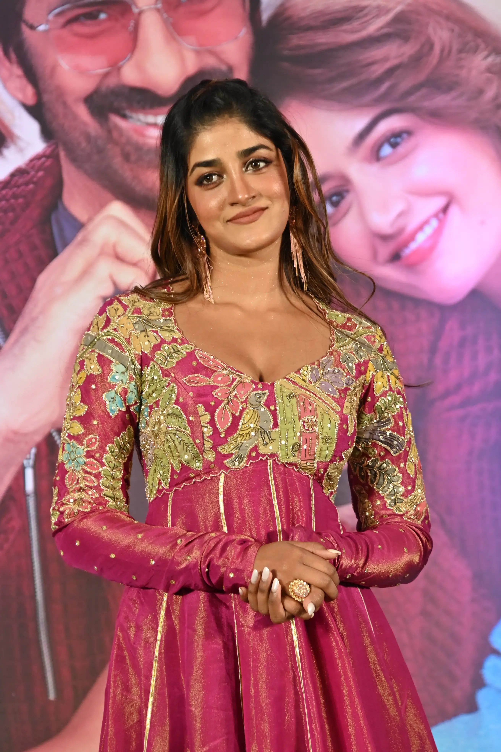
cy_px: 376
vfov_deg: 17.5
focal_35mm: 117
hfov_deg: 11.7
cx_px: 250
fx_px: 2442
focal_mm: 78
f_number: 4.5
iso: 640
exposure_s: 1/125
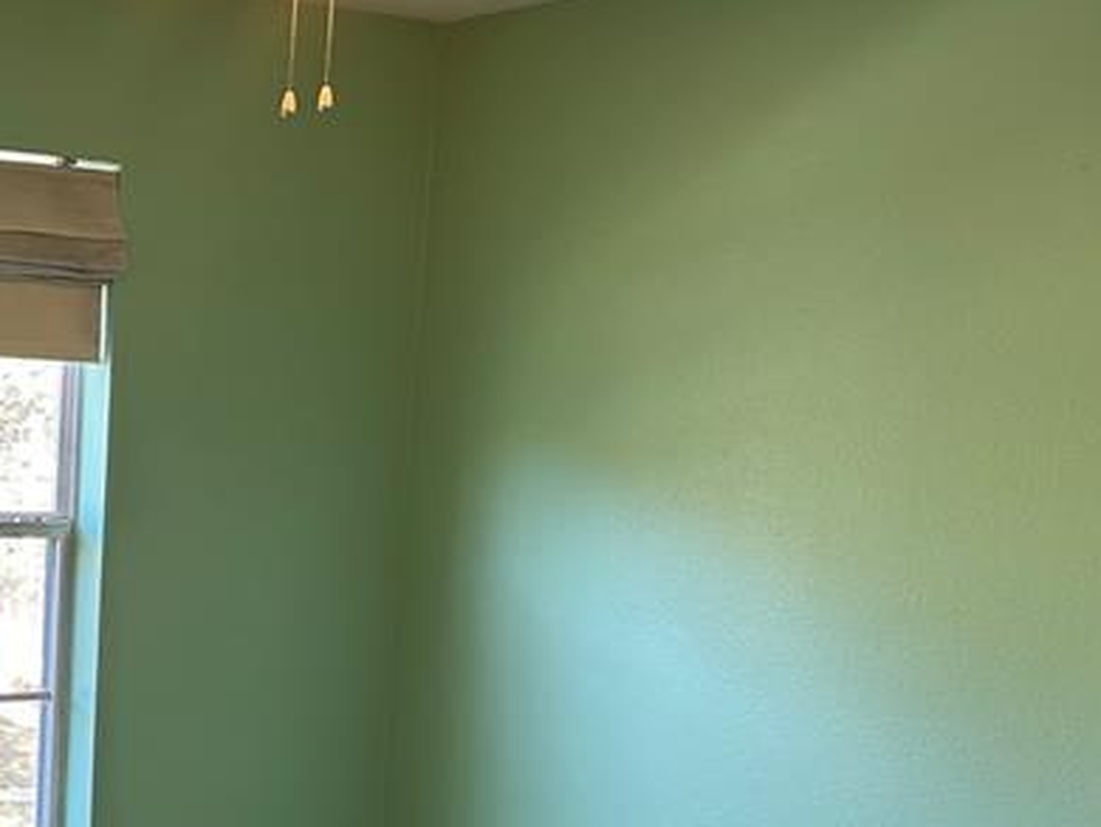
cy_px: 714
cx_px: -90
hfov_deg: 28.1
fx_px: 2005
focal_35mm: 63
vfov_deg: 22.8
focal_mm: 6.86
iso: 125
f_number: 1.78
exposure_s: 1/60
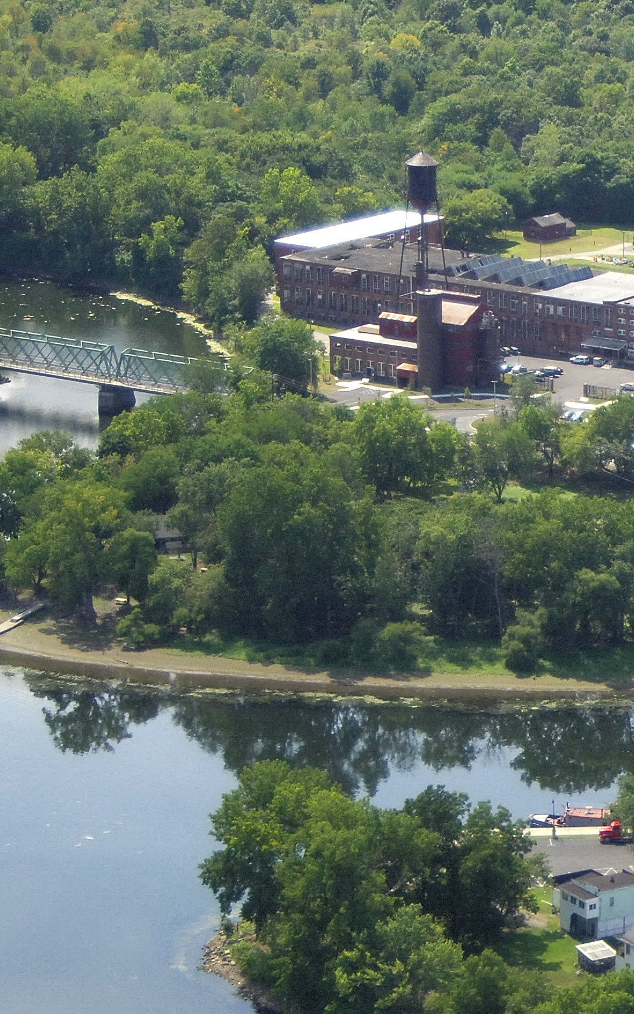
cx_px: 1016
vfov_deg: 13.3
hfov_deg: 8.1
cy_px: 780
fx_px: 4340
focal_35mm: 157
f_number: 4.5
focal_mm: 42
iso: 400
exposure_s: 1/1600
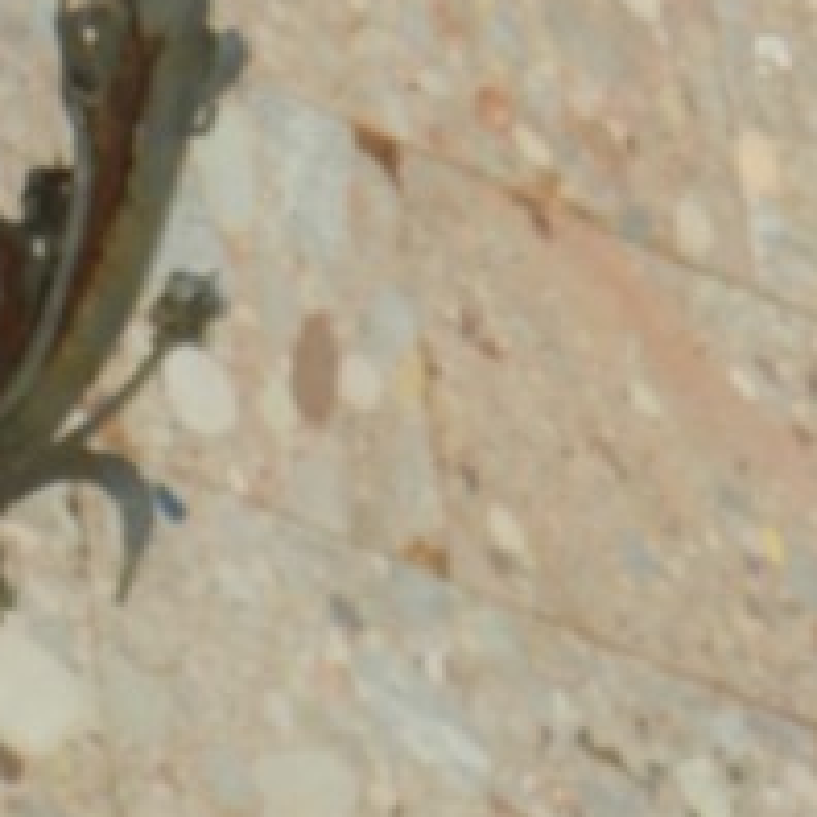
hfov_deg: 4.4
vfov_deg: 4.4
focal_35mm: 398
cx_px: 66
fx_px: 10628
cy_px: -264
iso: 210
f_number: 4.6
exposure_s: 1/250
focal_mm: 20.9
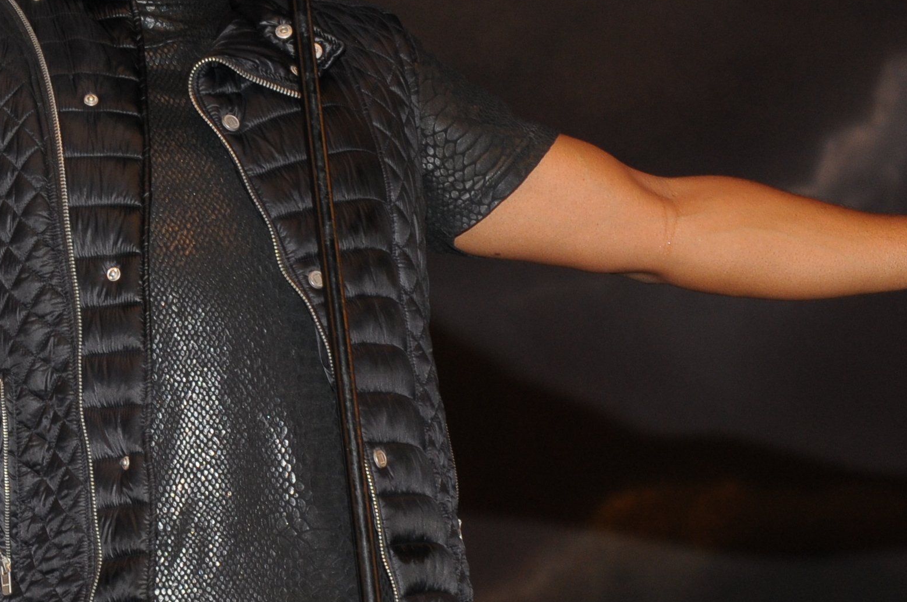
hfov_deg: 7.1
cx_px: 42
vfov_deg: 4.7
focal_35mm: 289
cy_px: 280
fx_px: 7273
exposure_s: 1/125
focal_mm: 70
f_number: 9
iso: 320
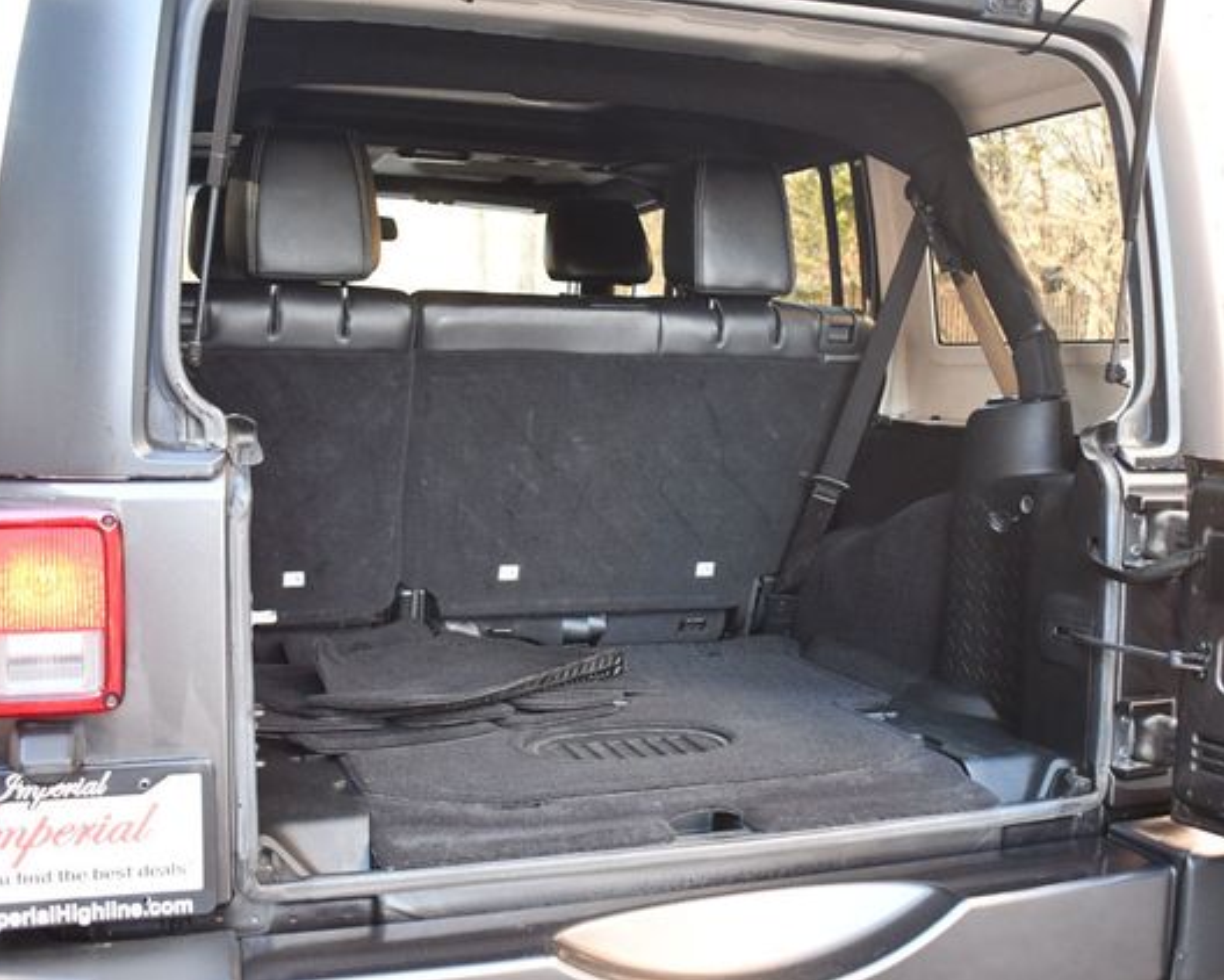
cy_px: 490
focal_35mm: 41
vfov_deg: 36.5
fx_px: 1486
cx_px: 669
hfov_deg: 44.7
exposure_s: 1/125
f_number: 3.8
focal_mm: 24
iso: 1400
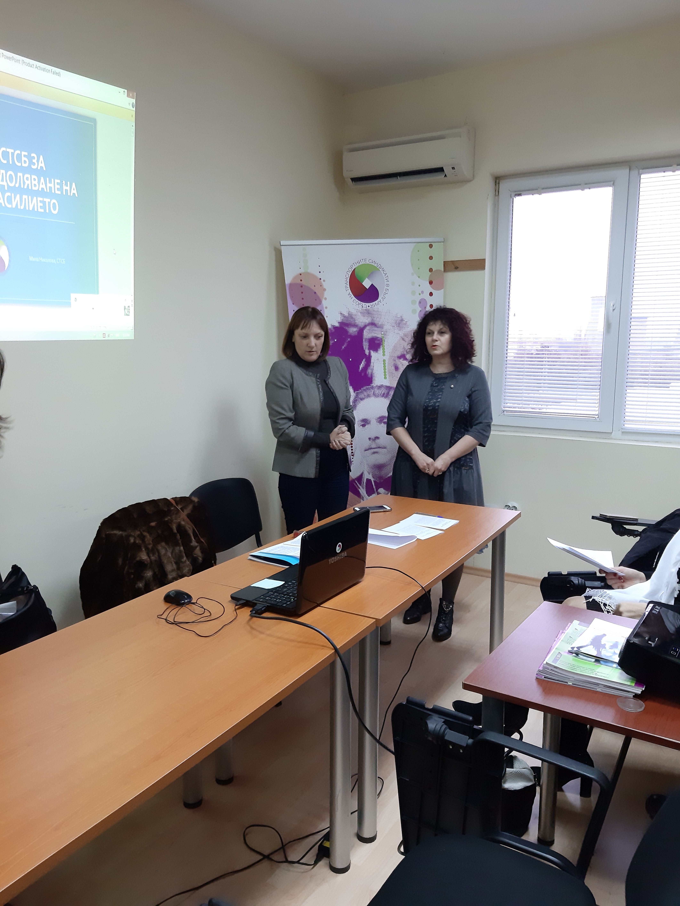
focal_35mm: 27
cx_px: 340
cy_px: 453
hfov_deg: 51.4
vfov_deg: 65.3
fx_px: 707
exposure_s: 1/50
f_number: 1.7
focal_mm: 3.93
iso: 250
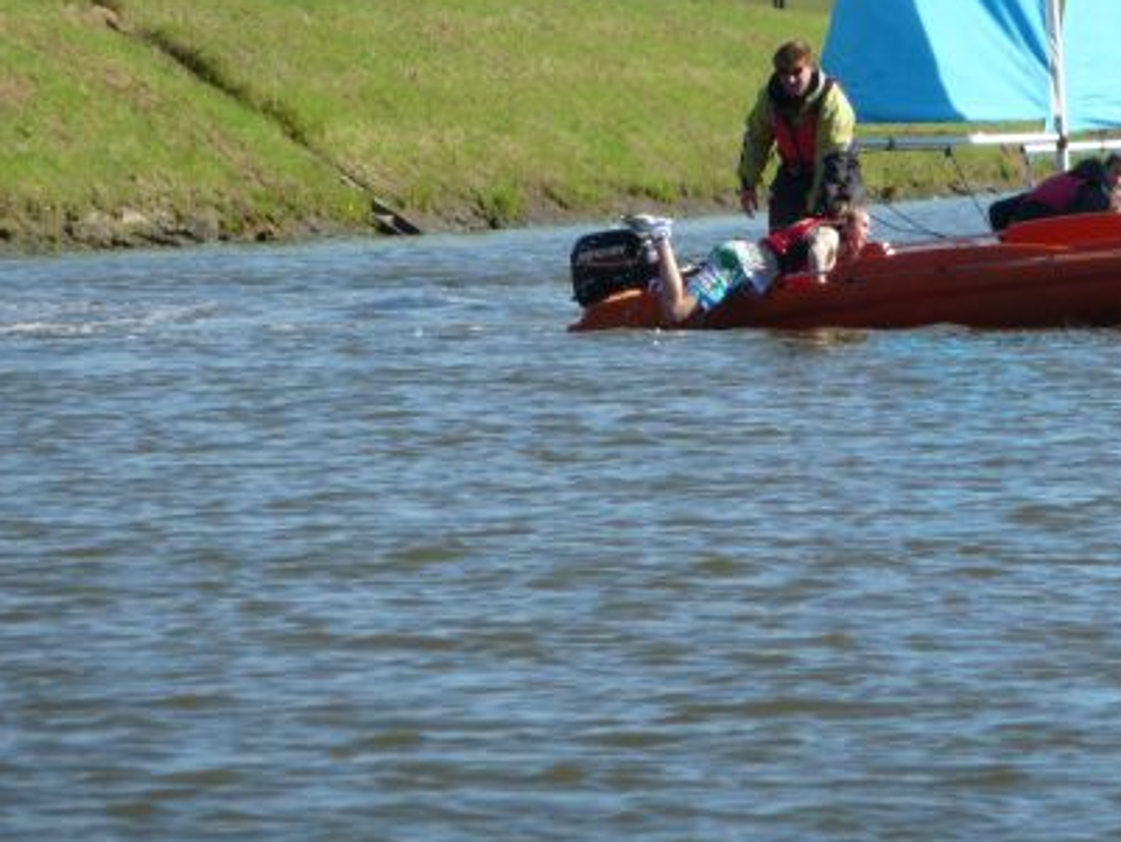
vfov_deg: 3.3
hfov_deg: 4.4
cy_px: 277
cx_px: 822
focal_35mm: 447
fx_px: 14480
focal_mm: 47
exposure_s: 1/400
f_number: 4.9
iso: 100
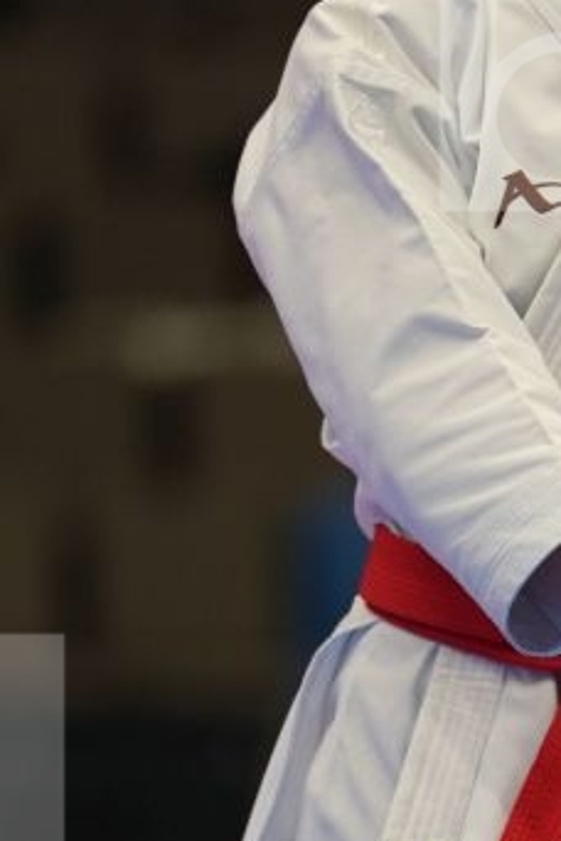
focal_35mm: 702
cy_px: 858
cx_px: 669
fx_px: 16408
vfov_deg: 2.9
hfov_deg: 2.0
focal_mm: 200
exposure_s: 1/500
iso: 1000
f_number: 2.8
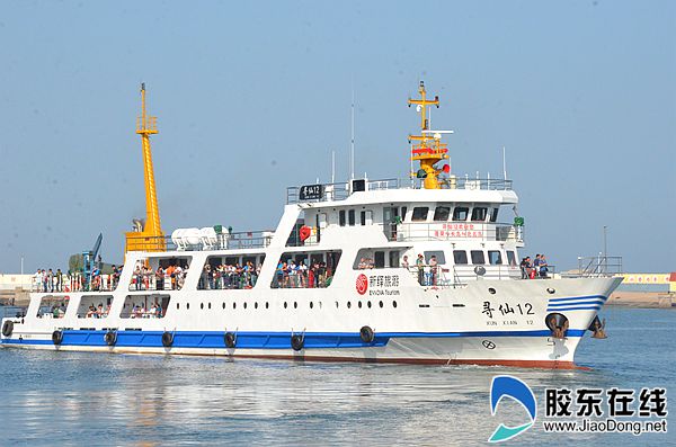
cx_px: 338
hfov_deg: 15.2
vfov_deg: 10.1
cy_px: 224
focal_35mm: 135
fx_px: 2529
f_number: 19
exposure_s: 1/1500
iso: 2000
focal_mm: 90
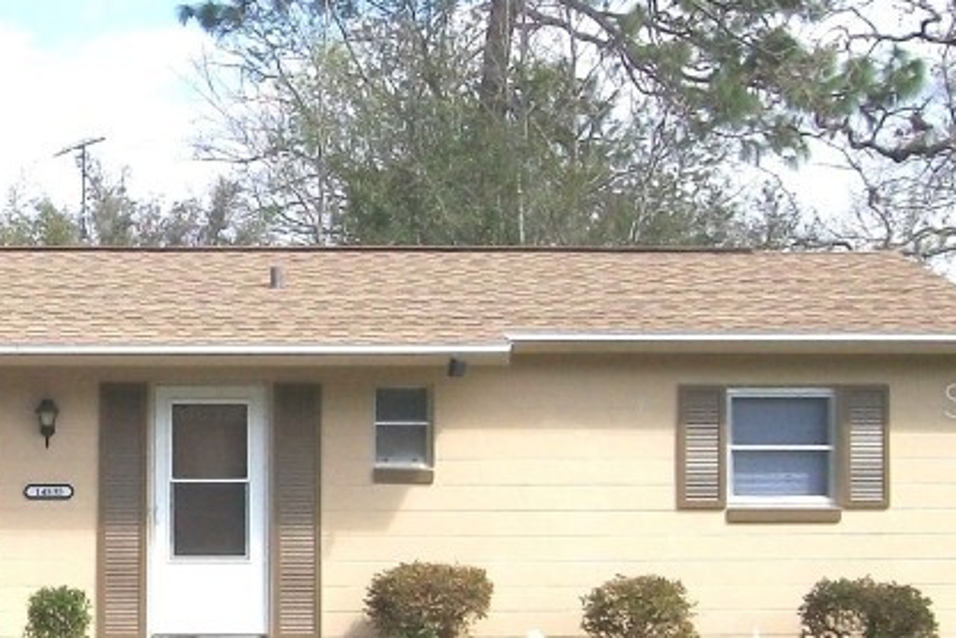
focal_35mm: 92
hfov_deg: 21.3
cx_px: -14
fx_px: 2443
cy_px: 399
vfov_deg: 14.8
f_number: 4.8
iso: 80
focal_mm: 6
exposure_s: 1/500
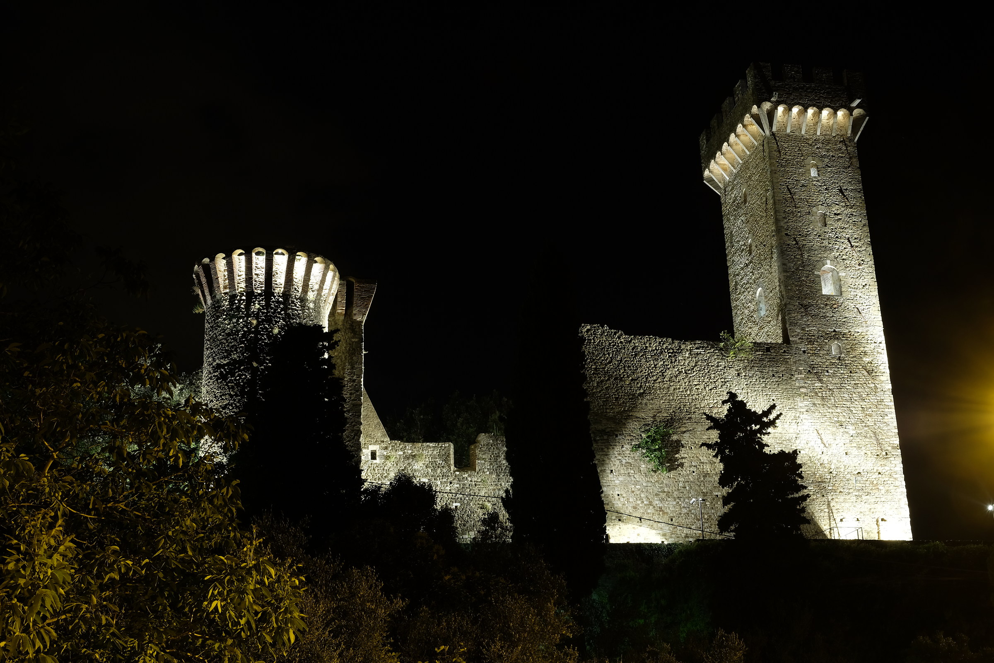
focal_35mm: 45
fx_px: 1242
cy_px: 332
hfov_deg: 43.6
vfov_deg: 29.9
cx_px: 497
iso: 200
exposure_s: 30
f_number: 11
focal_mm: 30.2
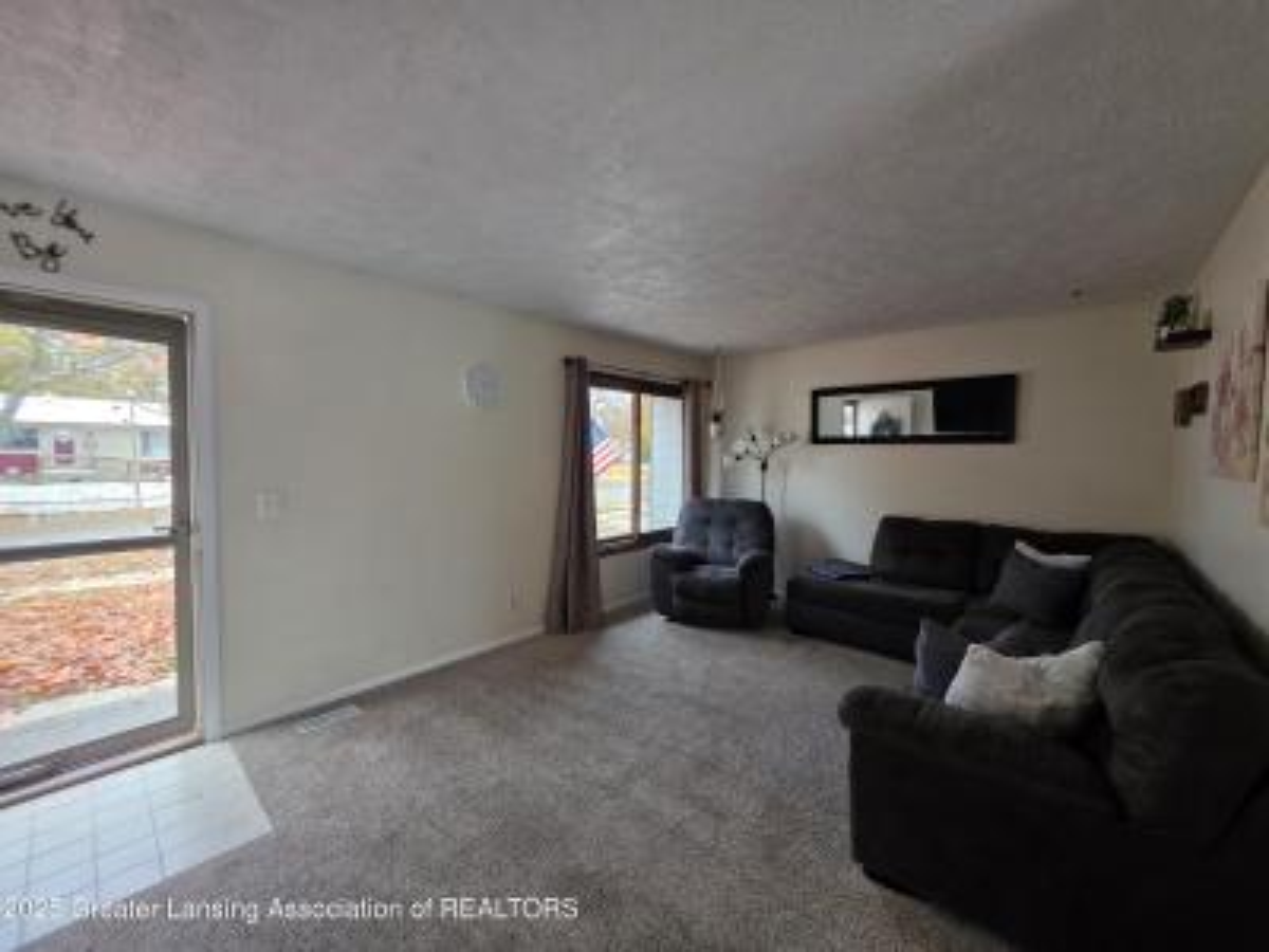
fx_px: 477
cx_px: 634
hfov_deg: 106.2
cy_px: 476
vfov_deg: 89.9
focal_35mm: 13
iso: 125
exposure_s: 1/120
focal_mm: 2.2
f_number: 1.9
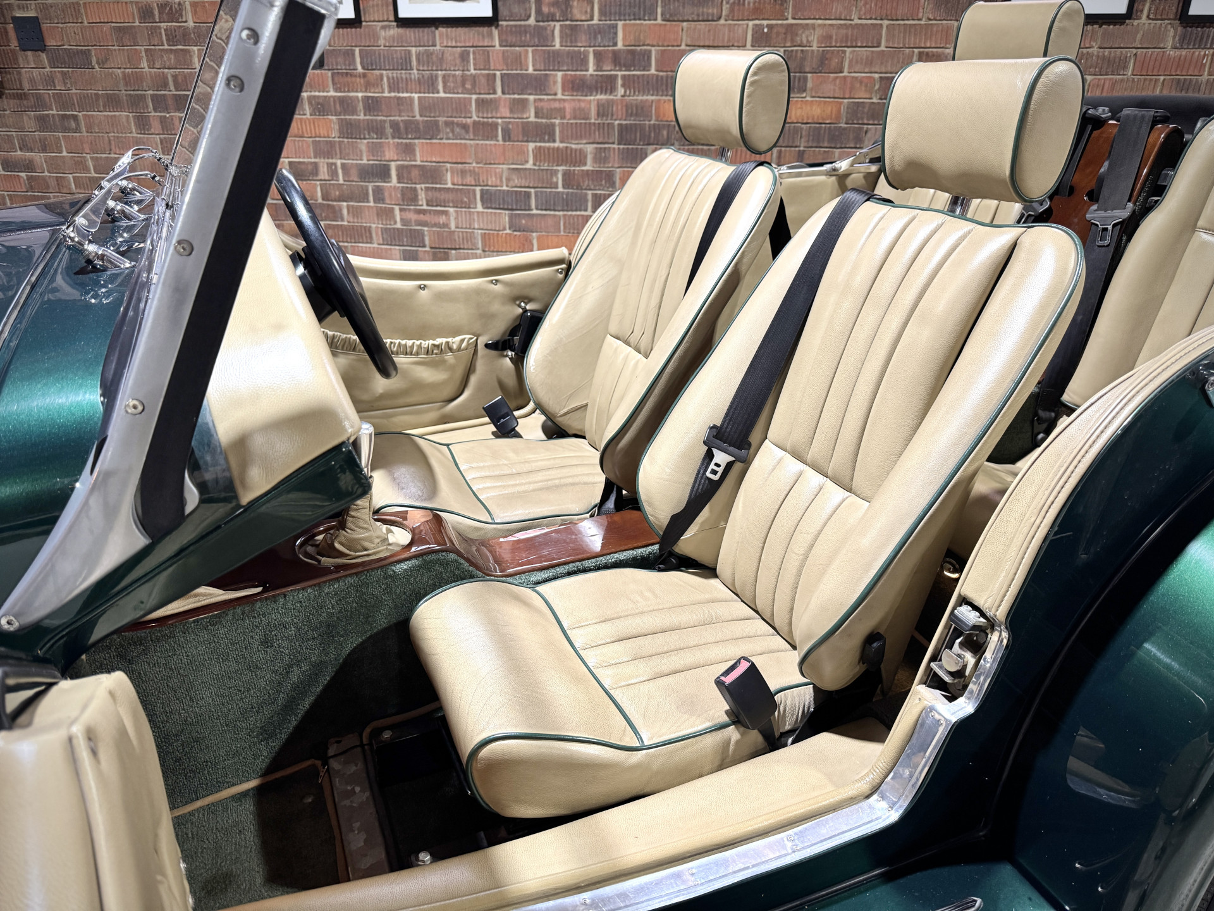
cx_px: 607
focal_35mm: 24
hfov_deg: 71.6
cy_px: 456
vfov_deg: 56.8
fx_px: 842
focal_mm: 6.76
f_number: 1.78
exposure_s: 1/50
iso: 250
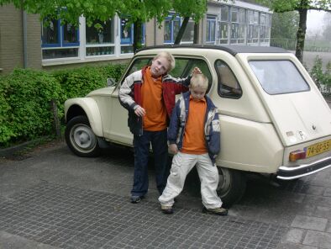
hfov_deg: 42.1
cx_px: 166
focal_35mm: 45
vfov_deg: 32.2
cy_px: 124
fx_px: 431
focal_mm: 6.7
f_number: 2.9
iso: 70
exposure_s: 1/209
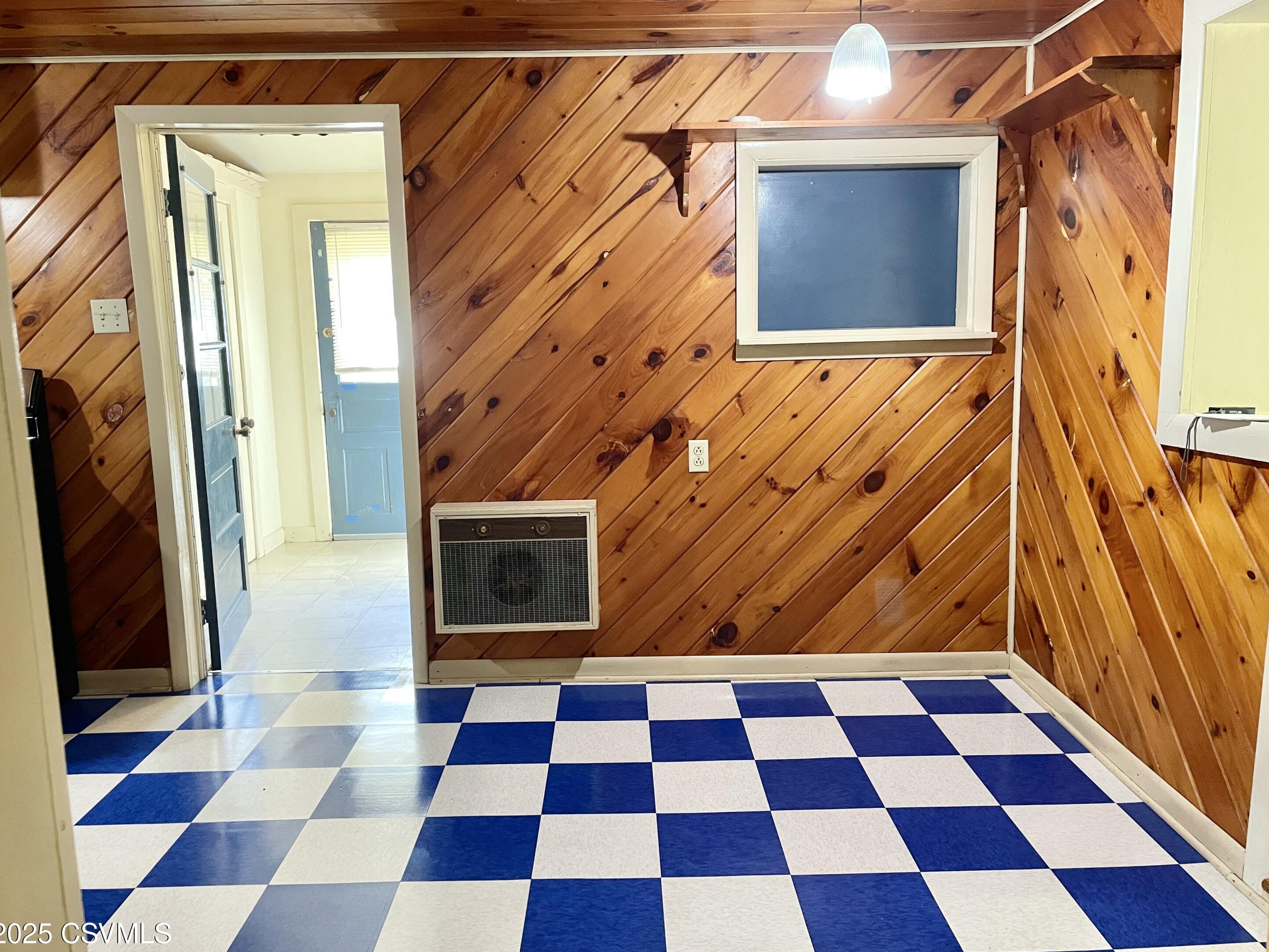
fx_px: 990
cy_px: 485
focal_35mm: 27
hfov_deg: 65.3
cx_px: 627
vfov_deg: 51.4
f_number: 1.6
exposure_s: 1/60
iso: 320
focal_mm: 4.2
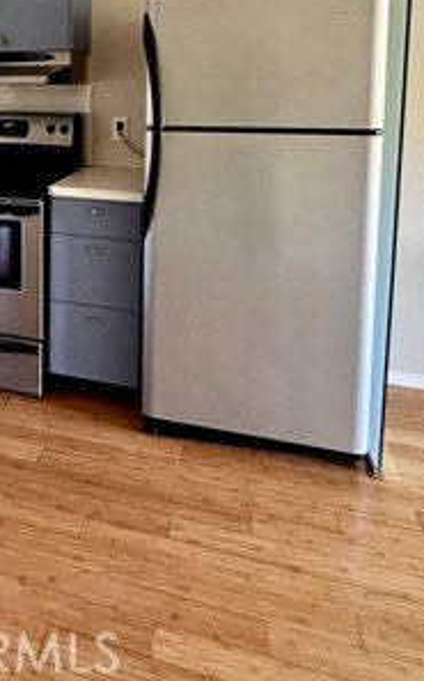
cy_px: 135
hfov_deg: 36.1
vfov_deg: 55.4
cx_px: 18
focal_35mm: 32
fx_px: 593
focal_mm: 2.22
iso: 640
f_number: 2.2
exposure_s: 1/60
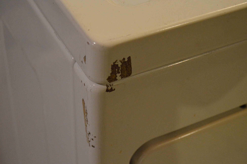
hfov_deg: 27.0
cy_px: 82
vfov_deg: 18.2
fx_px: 514
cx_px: 124
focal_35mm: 75
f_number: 5.6
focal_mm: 50
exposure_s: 1/50
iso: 3200
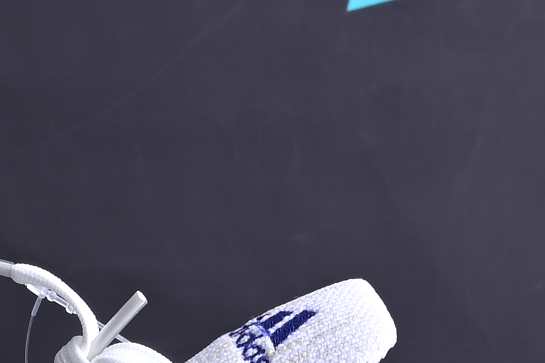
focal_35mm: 166
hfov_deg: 12.2
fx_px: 2513
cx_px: 14
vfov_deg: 7.3
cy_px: 1070
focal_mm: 26.5
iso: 100
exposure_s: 1/250
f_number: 11
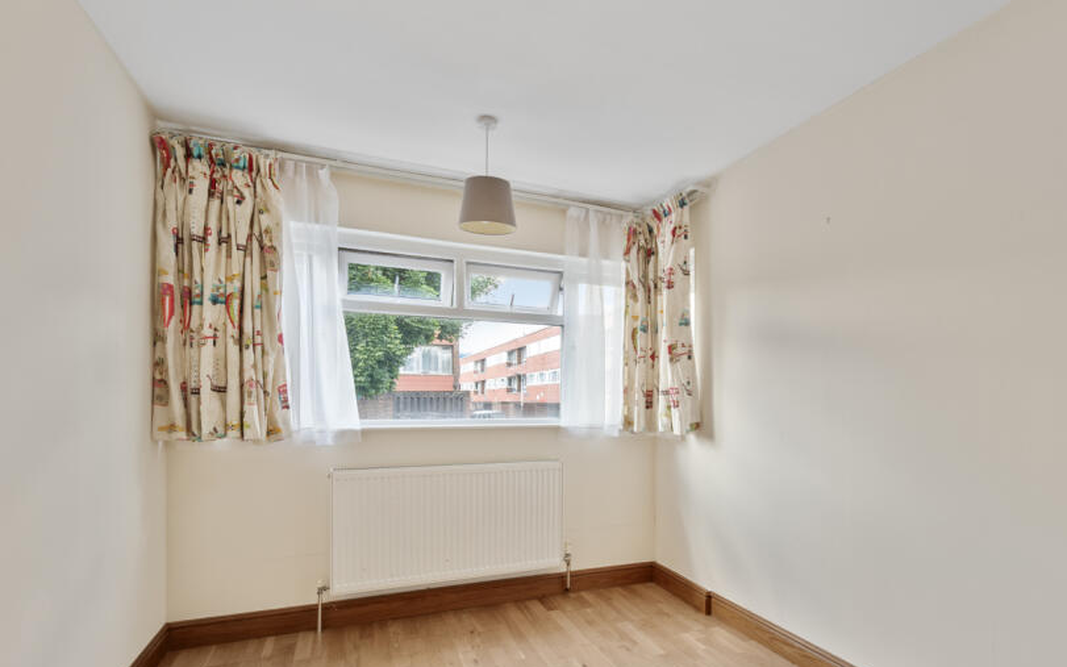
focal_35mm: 18
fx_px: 523
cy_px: 406
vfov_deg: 64.3
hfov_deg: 90.8
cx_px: 589
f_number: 16
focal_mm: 14
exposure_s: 1.3
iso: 200
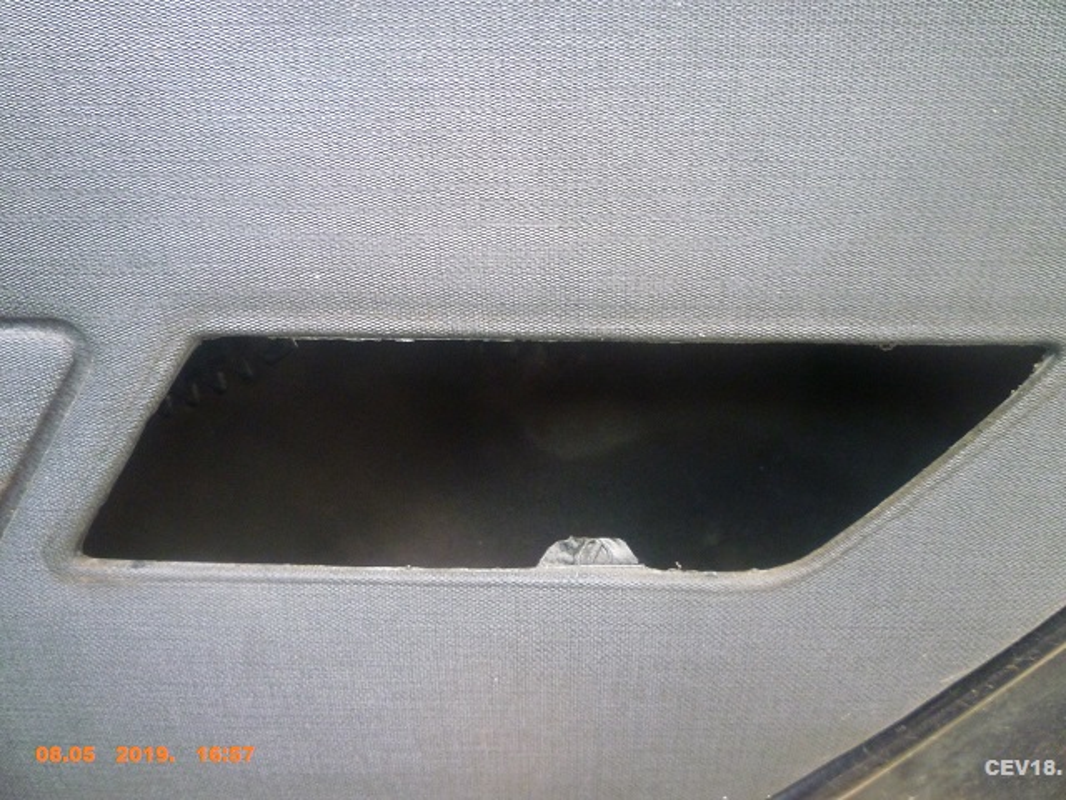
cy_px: 400
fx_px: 893
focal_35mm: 29
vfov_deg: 48.2
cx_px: 533
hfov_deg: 61.7
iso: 400
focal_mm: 5.2
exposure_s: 1/25
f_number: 3.3
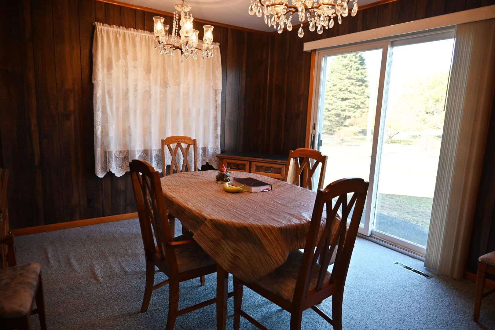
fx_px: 330
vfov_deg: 53.1
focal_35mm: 24
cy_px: 165
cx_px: 248
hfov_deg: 73.7
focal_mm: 24
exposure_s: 1/200
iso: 400
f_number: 4
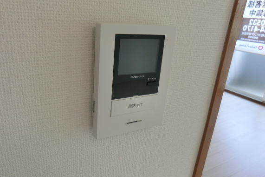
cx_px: 119
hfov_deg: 65.3
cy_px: 101
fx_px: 206
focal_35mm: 28
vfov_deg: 46.2
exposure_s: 1/60
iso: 100
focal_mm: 4.3
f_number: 3.2
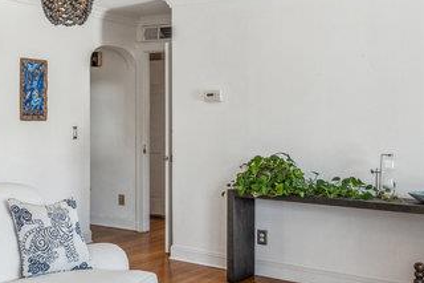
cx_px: -9
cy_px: 111
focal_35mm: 50
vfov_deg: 26.9
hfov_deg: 35.5
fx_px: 589
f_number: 5
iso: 250
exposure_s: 1/80
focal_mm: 16
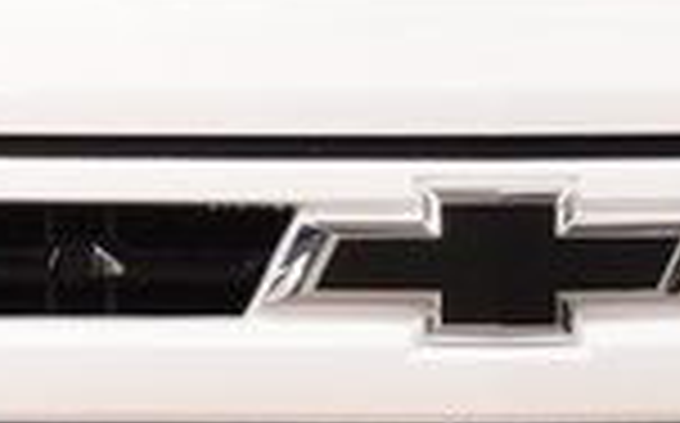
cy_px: 430
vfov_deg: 3.5
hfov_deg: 5.6
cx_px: 513
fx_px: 6923
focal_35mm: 374
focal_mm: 36
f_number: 8
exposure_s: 1/60
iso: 1250
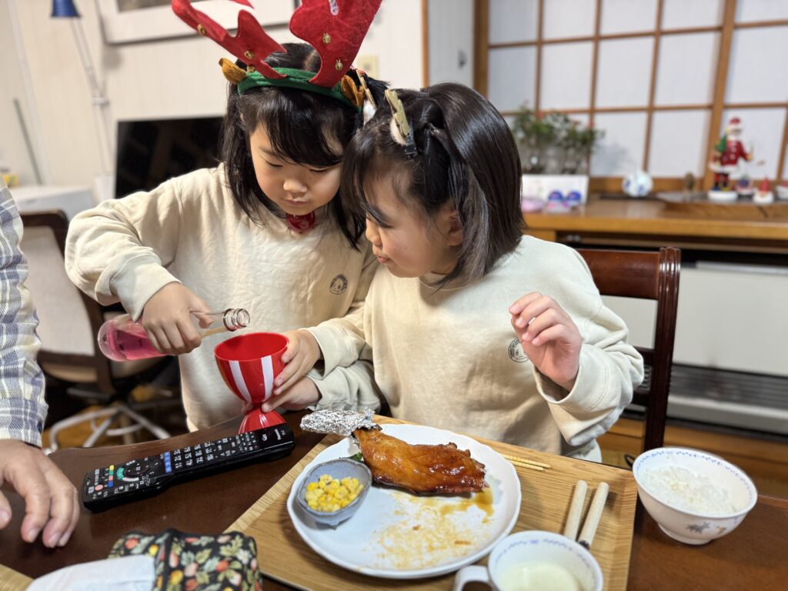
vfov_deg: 56.8
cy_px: 296
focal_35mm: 24
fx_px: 546
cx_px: 394
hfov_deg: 71.6
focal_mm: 6.76
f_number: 1.78
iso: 200
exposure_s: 1/60
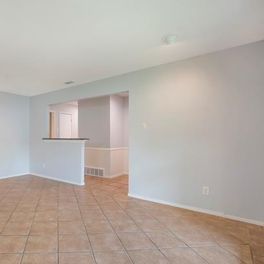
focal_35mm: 20
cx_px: 67
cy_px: 136
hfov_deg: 69.9
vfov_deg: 74.8
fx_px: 173
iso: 100
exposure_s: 1/3
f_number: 7.1
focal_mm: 10
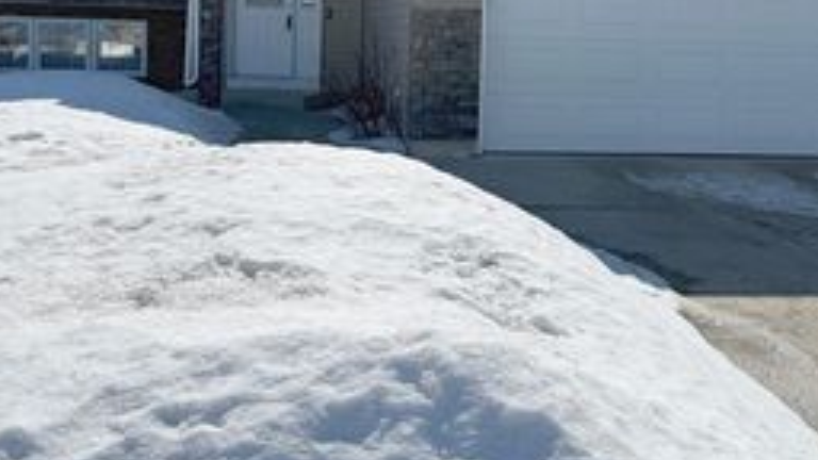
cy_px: 107
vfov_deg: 23.2
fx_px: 1106
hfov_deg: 40.5
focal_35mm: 51
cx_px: 463
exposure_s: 1/14286
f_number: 1.78
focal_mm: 6.76
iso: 64
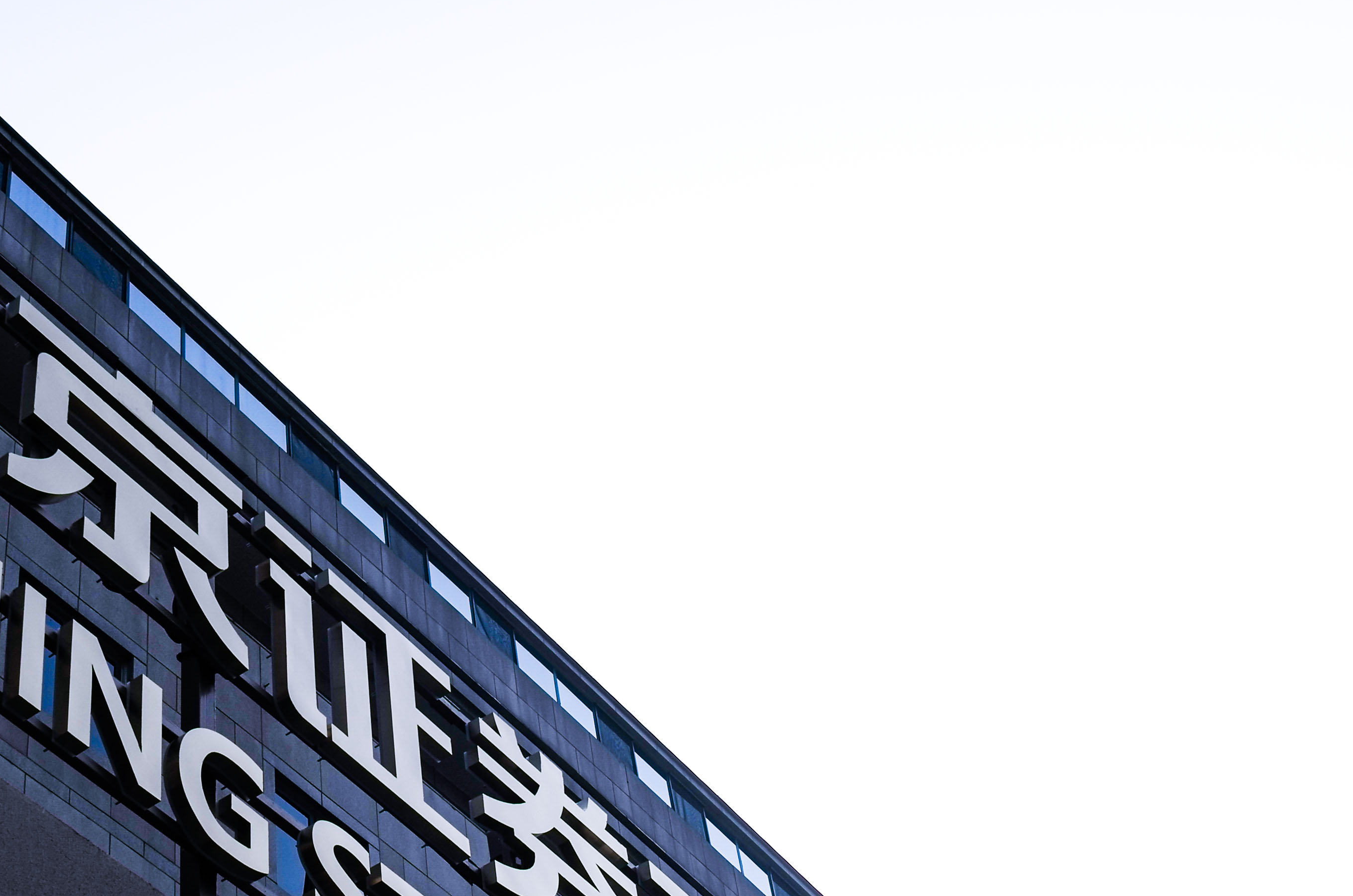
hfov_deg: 30.7
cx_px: 433
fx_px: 2438
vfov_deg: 20.5
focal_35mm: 65
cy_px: 758
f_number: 6.3
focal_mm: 24
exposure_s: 1/1600
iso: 100
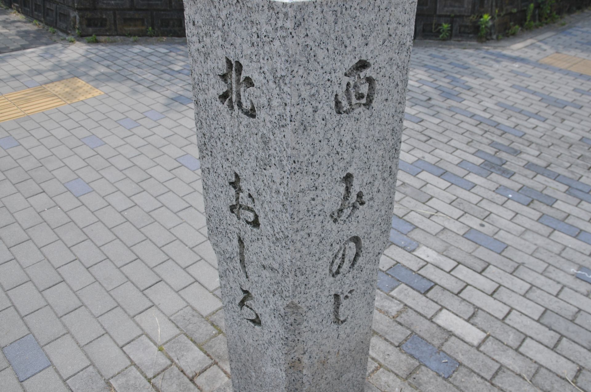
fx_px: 492
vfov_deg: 43.5
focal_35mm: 30
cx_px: 296
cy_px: 196
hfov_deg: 62.0
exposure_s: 1/200
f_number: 7.1
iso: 200
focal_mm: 20
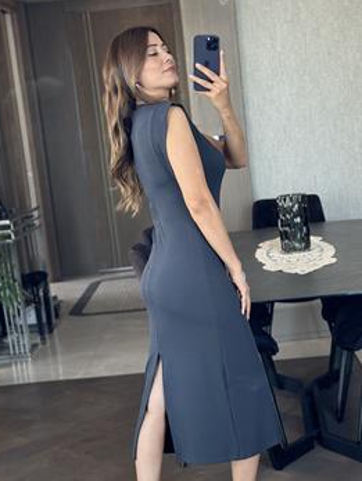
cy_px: 304
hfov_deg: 21.0
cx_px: 204
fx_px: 974
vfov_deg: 27.6
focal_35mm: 70
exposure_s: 1/60
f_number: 1.78
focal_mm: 6.86
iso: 160
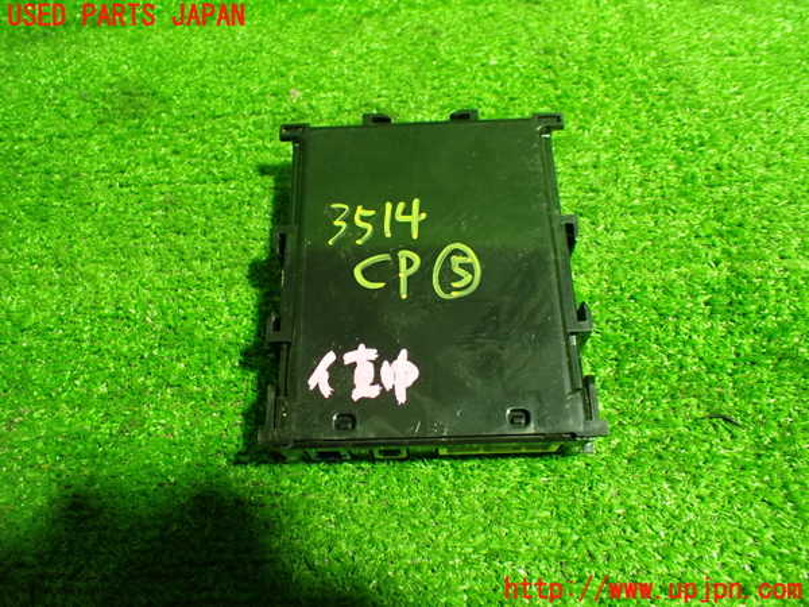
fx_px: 701
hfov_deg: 60.0
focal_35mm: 30
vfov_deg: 46.8
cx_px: 404
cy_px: 304
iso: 800
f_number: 2.3
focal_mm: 5.4
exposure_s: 1/40
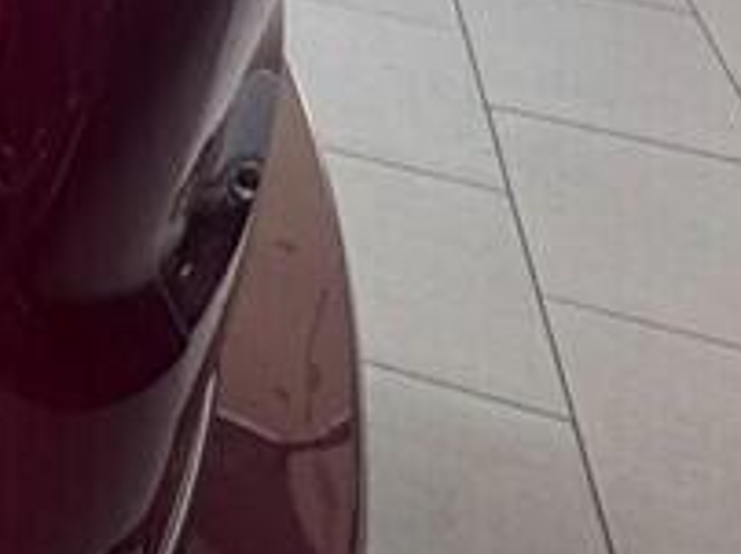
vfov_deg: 13.1
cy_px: -503
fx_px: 2138
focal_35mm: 100
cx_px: -1416
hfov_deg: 11.7
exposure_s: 1/100
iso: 40
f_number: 2.2
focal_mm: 2.22
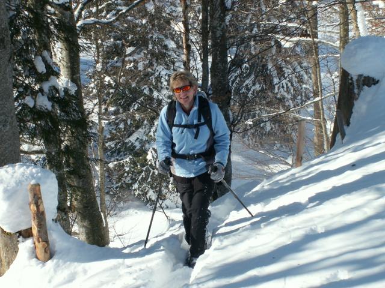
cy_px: 144
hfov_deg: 27.0
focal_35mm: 72
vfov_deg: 20.4
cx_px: 192
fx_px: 801
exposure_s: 1/100
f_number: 8
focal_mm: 11.95
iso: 50
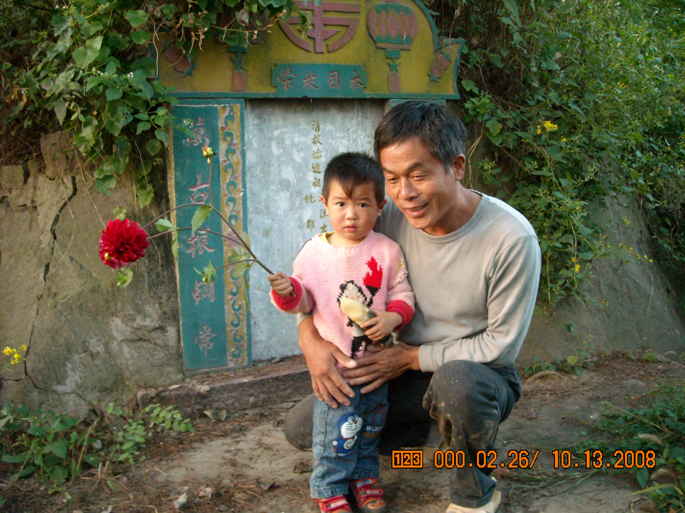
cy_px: 256
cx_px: 342
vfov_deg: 40.7
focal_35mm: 35
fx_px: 693
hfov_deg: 52.6
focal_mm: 5.7
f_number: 2.8
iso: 400
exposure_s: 1/49
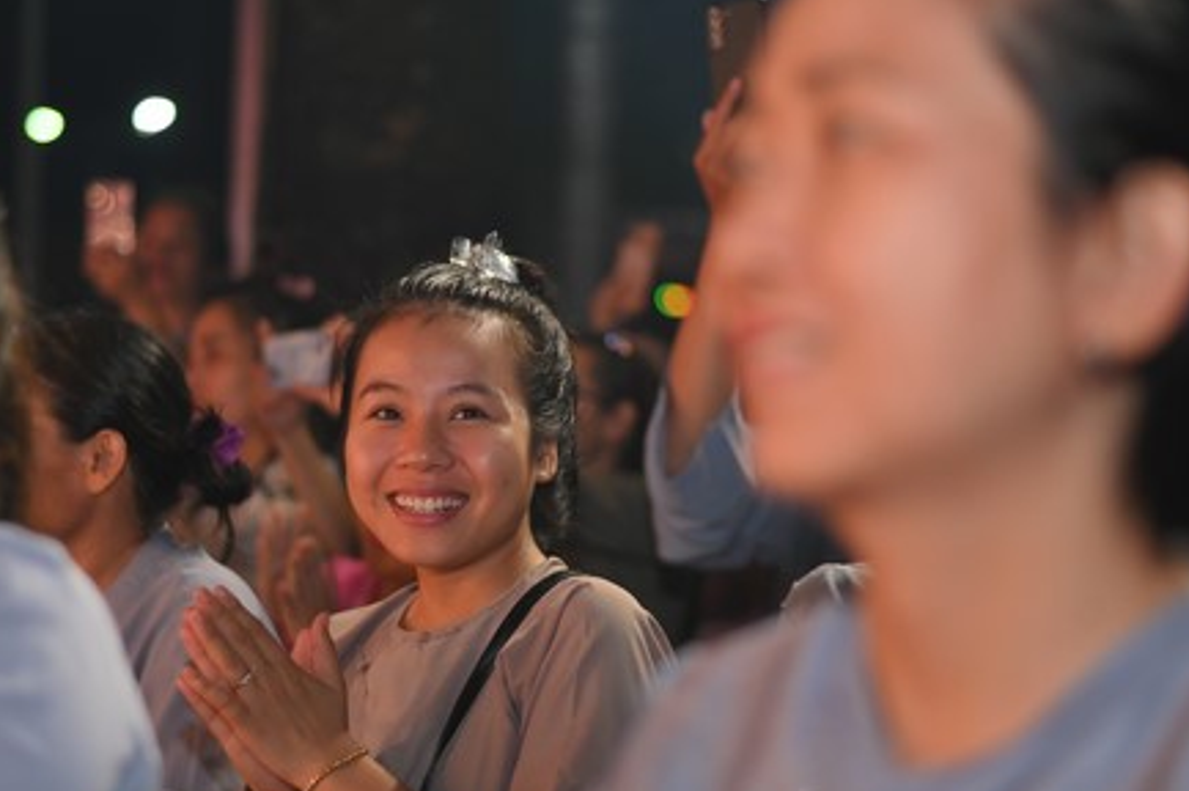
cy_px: 453
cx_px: 483
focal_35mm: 75
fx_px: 2475
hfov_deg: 27.0
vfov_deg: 18.1
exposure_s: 1/200
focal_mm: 50
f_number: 1.8
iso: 100
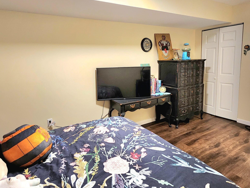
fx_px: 137
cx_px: 110
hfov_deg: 84.3
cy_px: 76
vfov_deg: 68.0
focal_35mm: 19
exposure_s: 1/40
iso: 320
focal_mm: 2.2
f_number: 2.2
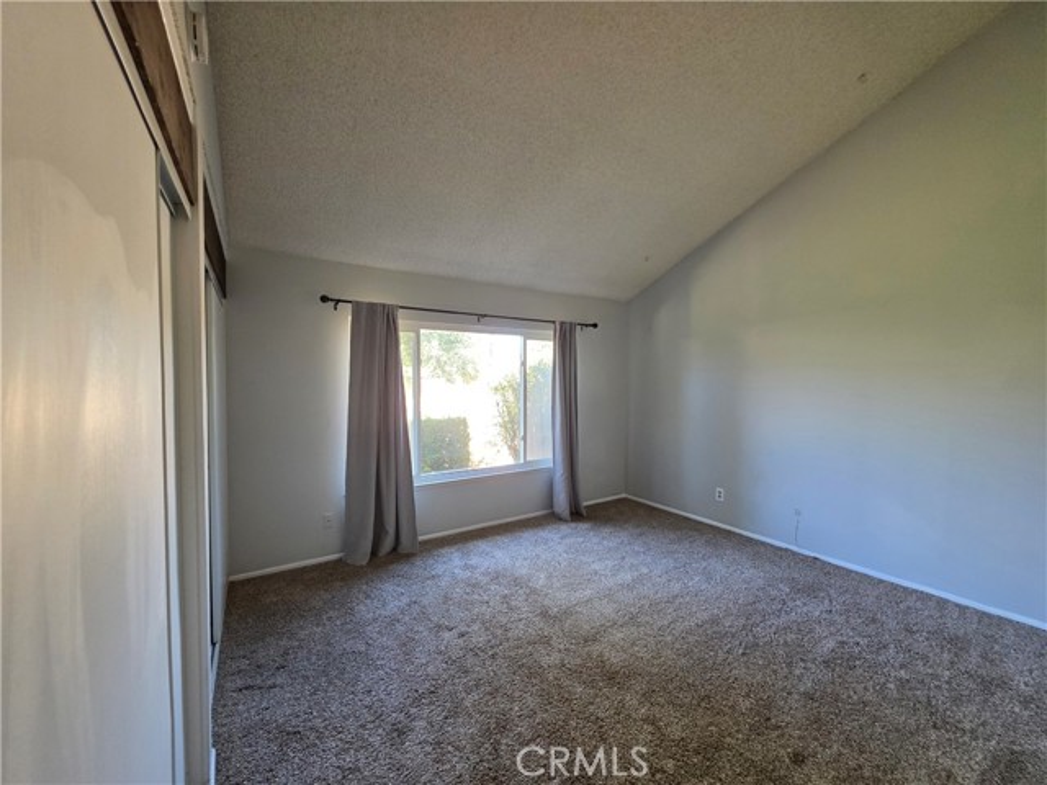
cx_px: 524
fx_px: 393
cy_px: 392
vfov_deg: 89.9
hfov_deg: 106.2
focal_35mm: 13
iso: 400
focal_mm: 2.2
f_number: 1.9
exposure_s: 1/100
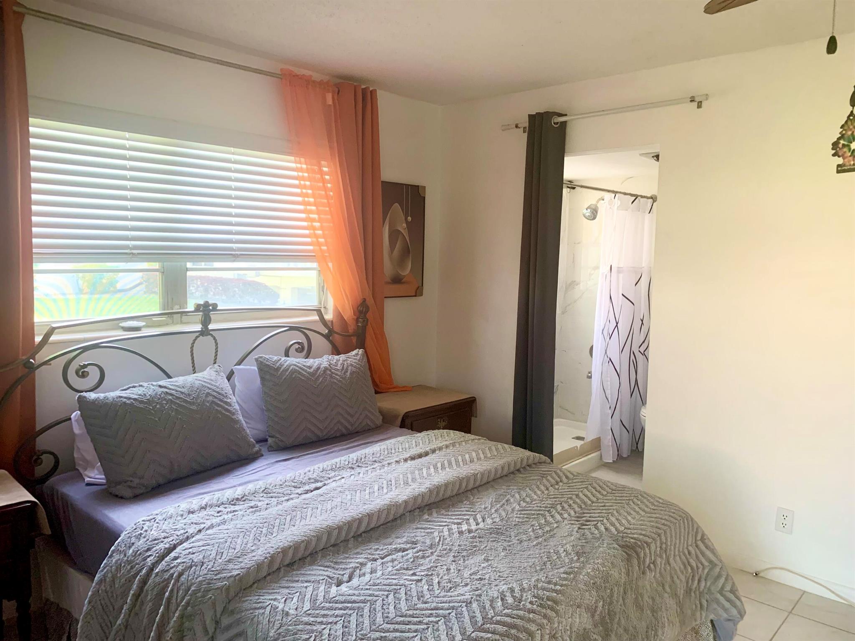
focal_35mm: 26
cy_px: 320
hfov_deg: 67.3
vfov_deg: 53.1
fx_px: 642
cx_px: 428
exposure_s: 1/60
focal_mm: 4.25
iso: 200
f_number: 1.8
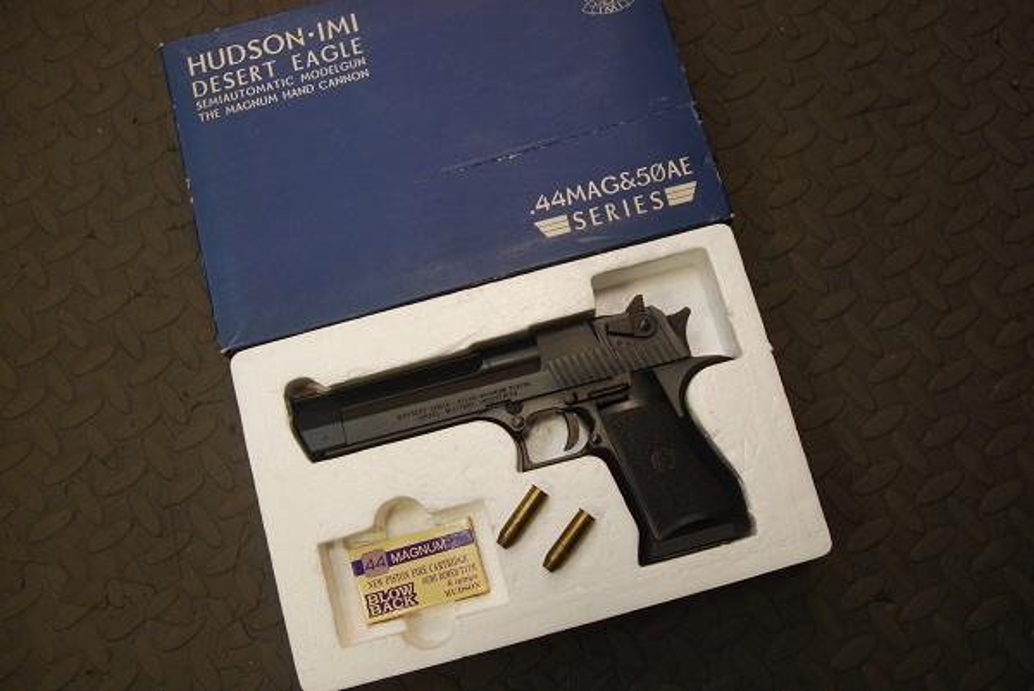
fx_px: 1035
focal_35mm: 36
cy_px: 346
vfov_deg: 36.9
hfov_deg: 53.1
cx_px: 517
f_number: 3.8
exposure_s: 1/30
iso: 200
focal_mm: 24
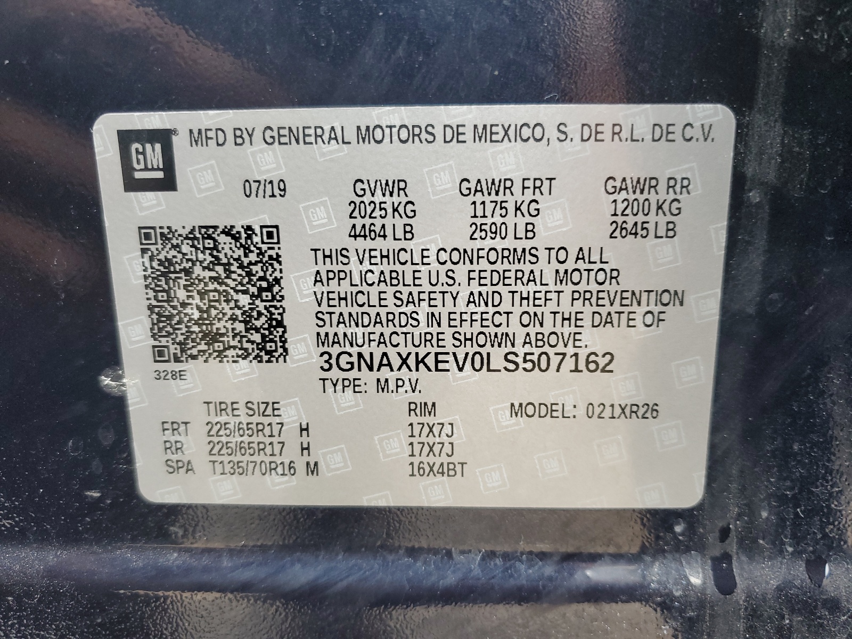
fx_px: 640
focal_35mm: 26
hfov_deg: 67.3
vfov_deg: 53.1
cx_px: 426
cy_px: 320
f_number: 1.5
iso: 59
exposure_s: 1/60.2
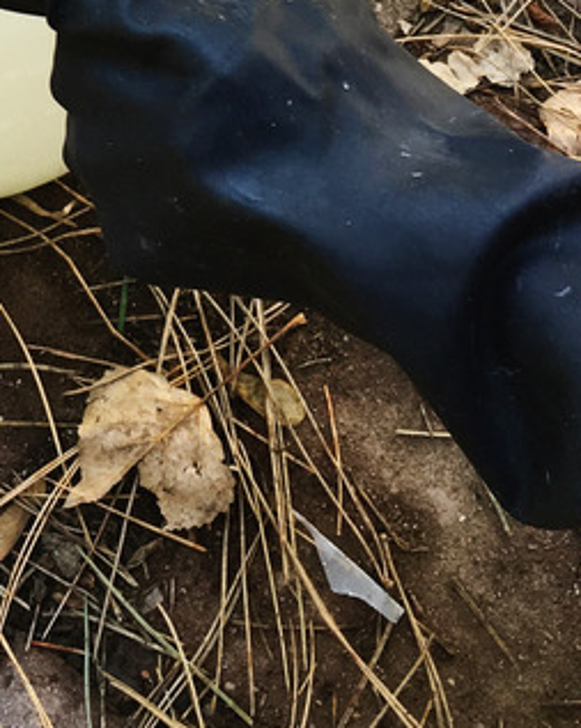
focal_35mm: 93
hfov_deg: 16.0
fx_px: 2002
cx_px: -69
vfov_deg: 18.6
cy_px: -305
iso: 32
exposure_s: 1/60
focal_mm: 4.15
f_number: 2.2
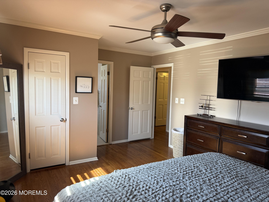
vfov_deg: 56.8
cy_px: 101
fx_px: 187
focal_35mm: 24
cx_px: 134
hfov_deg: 71.6
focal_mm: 6.76
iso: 200
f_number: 1.78
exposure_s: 1/121
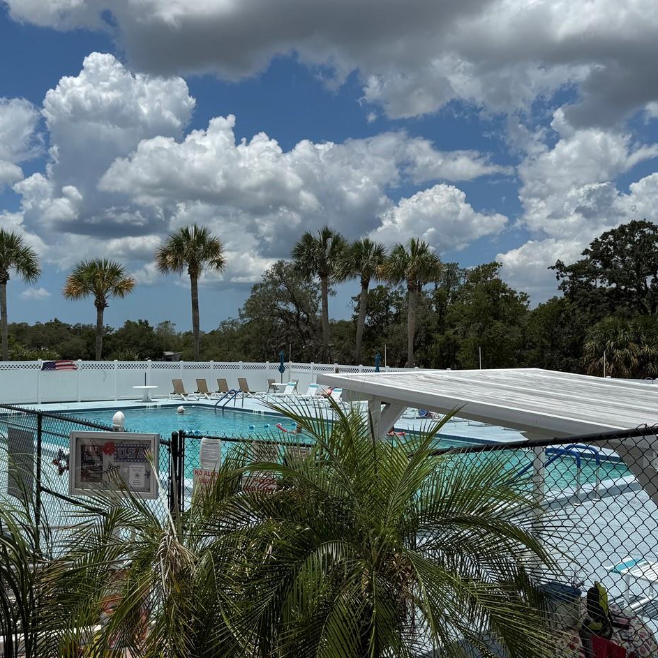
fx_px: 774
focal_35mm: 36
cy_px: 341
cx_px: 272
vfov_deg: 46.0
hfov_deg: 45.9
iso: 80
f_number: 1.78
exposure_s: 1/10417
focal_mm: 6.76
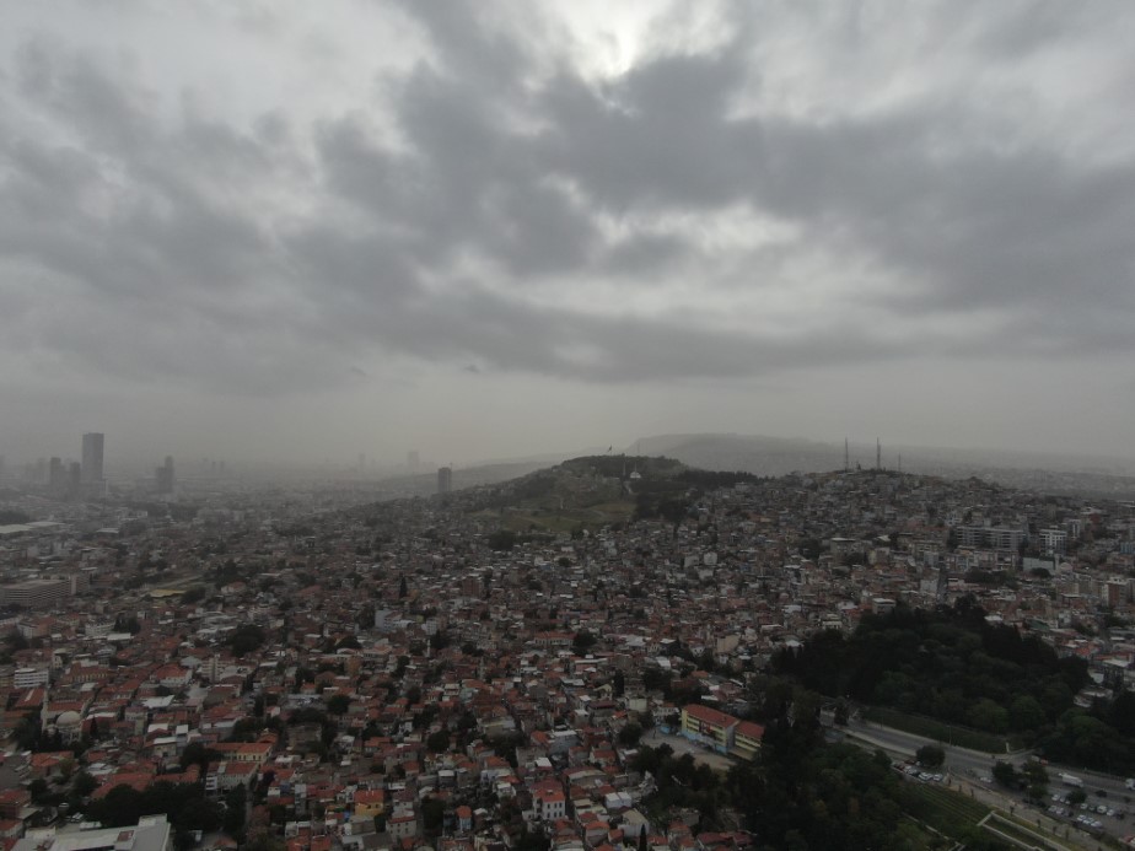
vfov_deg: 56.8
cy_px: 426
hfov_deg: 71.6
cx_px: 568
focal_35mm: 24
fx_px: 787
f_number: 2.8
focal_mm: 4.39
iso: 100
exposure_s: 1/2500
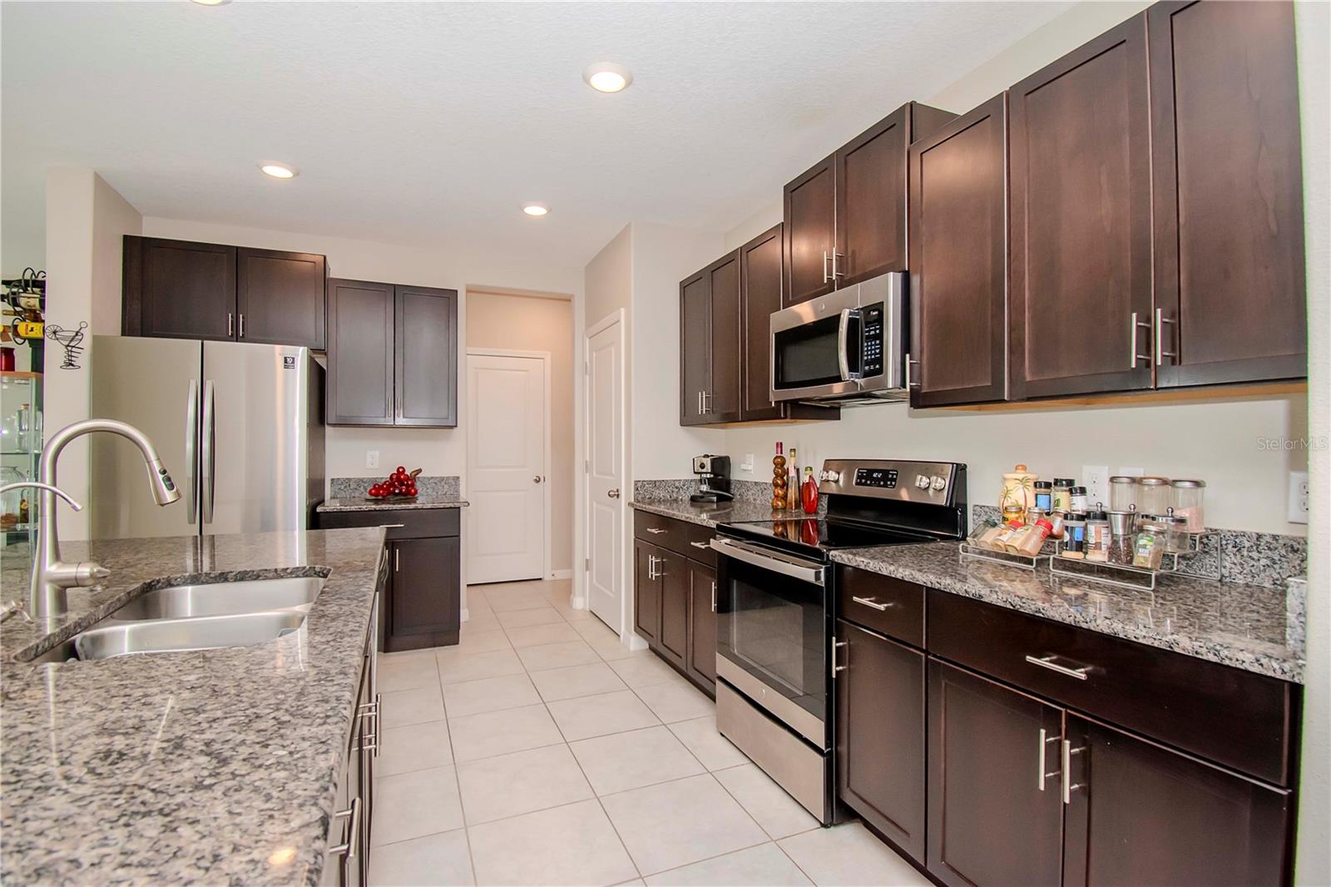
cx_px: 666
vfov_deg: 72.0
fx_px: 610
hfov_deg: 95.0
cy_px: 444
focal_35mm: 16
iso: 800
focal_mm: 11
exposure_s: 1/160
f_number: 6.3
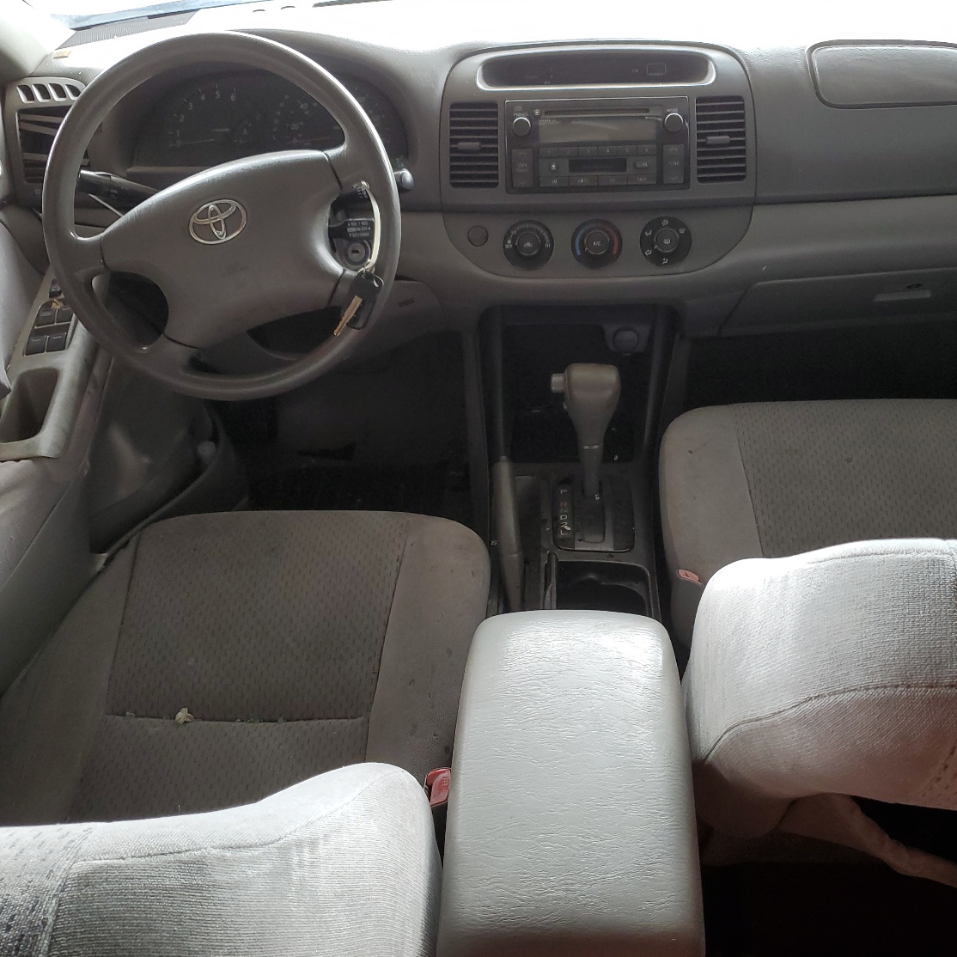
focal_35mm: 33
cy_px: 483
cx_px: 519
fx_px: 1032
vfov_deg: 49.7
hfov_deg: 49.7
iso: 63
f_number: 1.5
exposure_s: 1/60.2
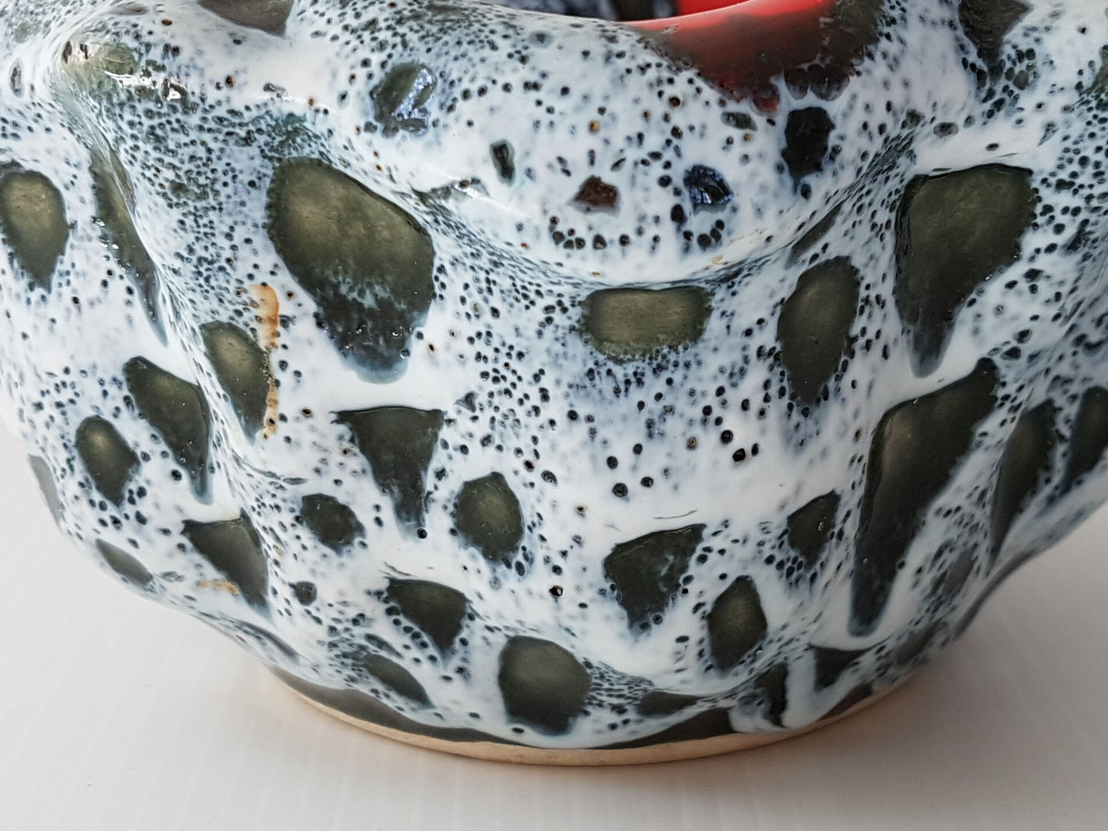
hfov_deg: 47.8
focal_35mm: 39
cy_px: 334
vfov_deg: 36.7
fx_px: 1248
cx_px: 602
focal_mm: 4.2
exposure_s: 1/198
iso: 50
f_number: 1.7
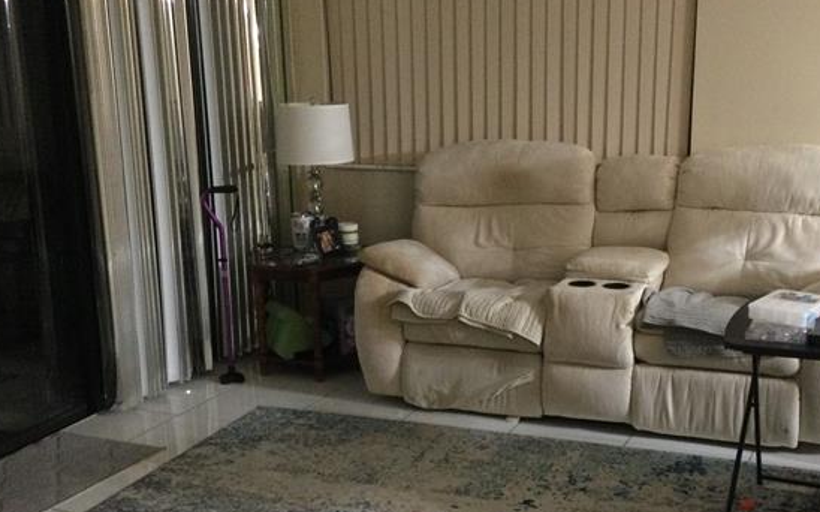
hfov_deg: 41.8
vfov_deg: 26.8
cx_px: 458
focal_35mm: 48
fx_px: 1072
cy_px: 313
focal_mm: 3.3
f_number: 2.4
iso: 400
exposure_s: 1/15
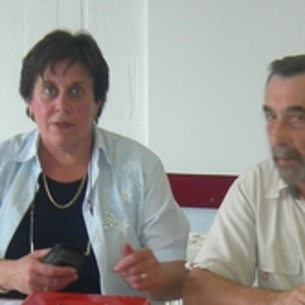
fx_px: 1146
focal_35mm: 115
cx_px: 224
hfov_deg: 15.1
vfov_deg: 14.9
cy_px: 301
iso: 64
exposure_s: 1/30
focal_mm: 7.5
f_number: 2.7
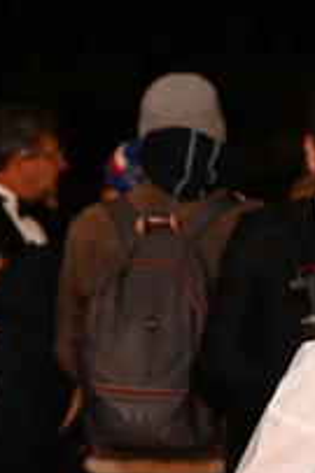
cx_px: 453
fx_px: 2103
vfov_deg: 12.7
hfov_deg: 8.4
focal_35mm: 160
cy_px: 478
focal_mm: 47
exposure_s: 1/125
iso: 2500
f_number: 4.5
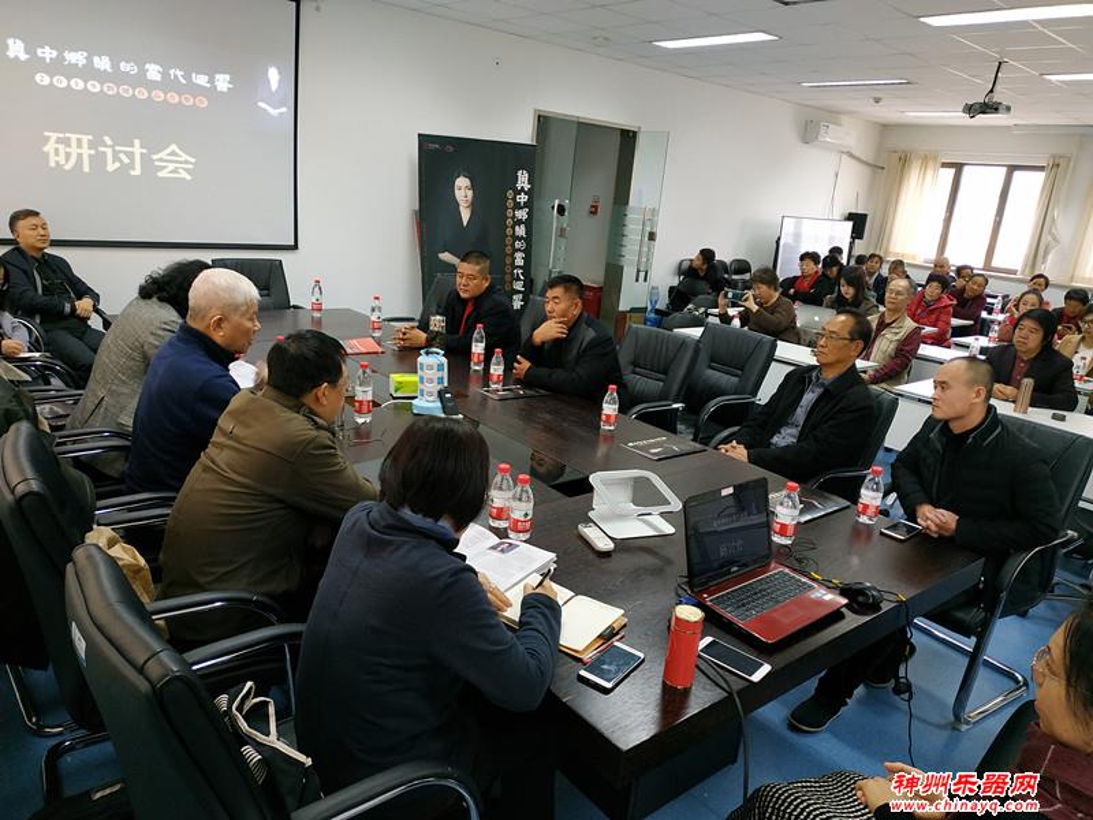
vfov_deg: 56.8
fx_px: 758
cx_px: 546
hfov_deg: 71.6
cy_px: 410
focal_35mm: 24
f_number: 1.9
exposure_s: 1/20
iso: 400
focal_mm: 3.94
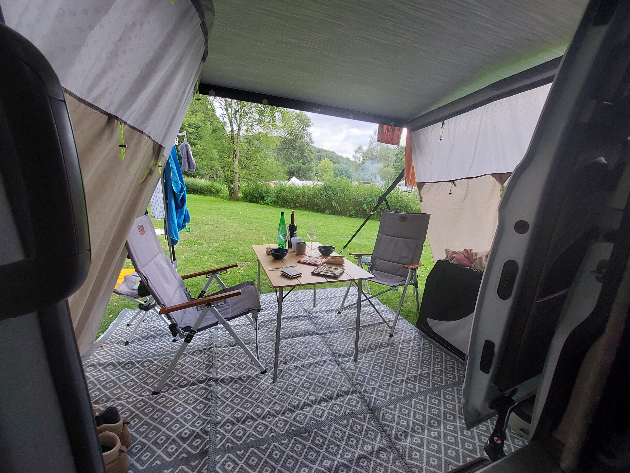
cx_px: 315
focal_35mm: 13
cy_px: 236
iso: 80
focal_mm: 1.74
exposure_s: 1/100
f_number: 2.2
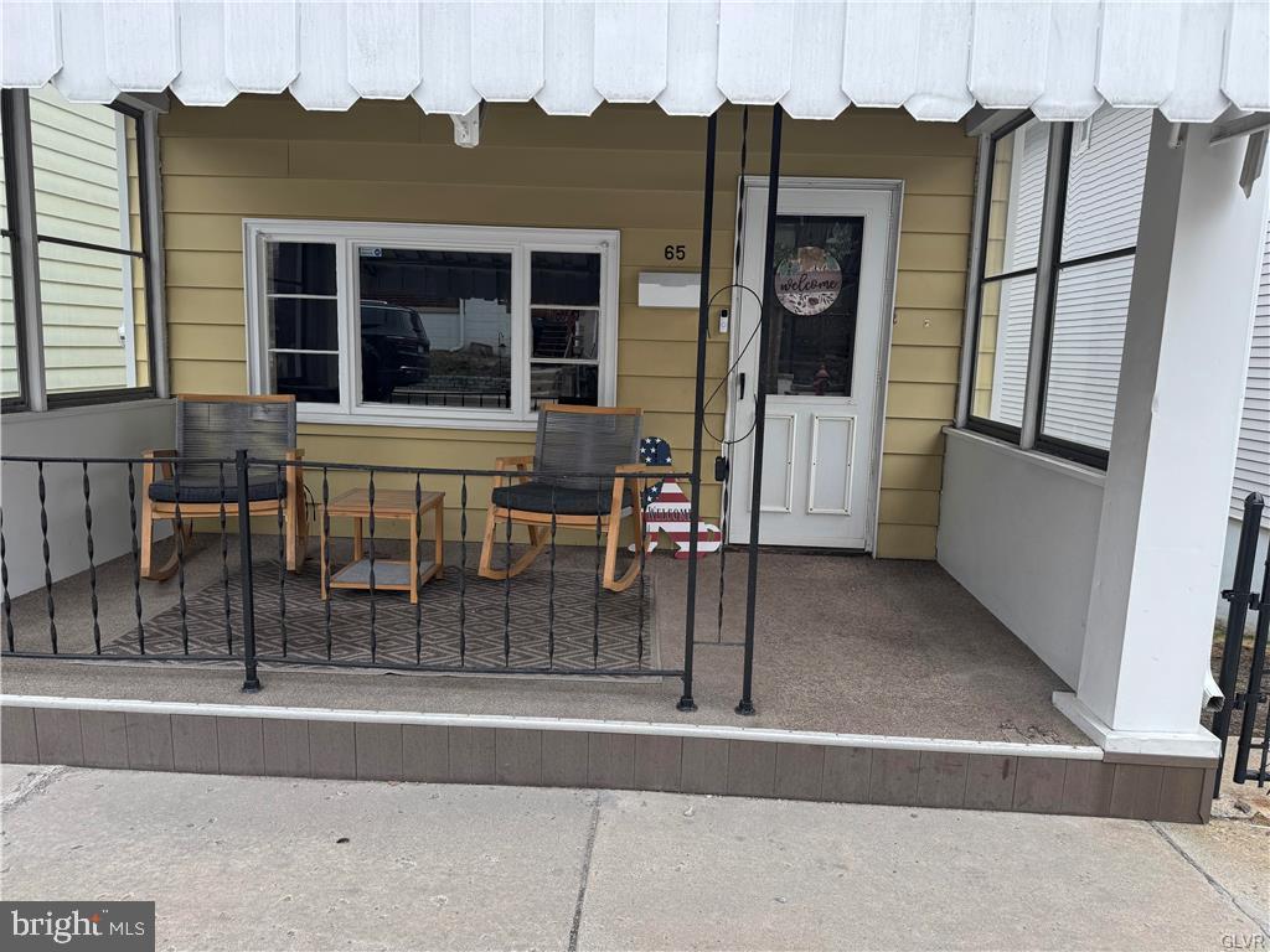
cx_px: 635
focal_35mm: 24
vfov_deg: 56.8
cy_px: 476
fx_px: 881
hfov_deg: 71.6
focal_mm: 6.76
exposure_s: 1/639
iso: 80
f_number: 1.78
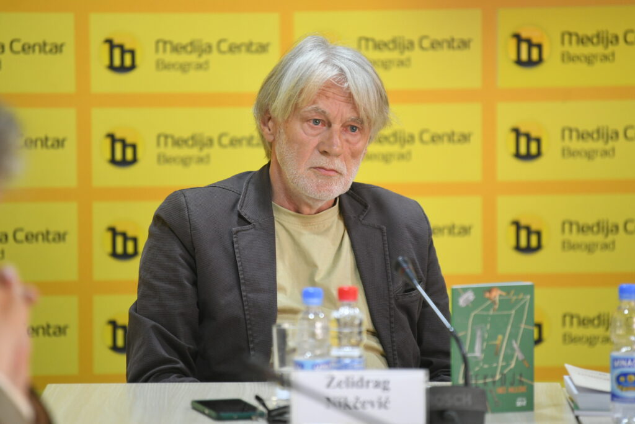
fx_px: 4234
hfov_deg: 8.6
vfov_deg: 5.7
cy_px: 212
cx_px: 318
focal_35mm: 240
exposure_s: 1/160
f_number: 2.8
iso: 1600
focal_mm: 200
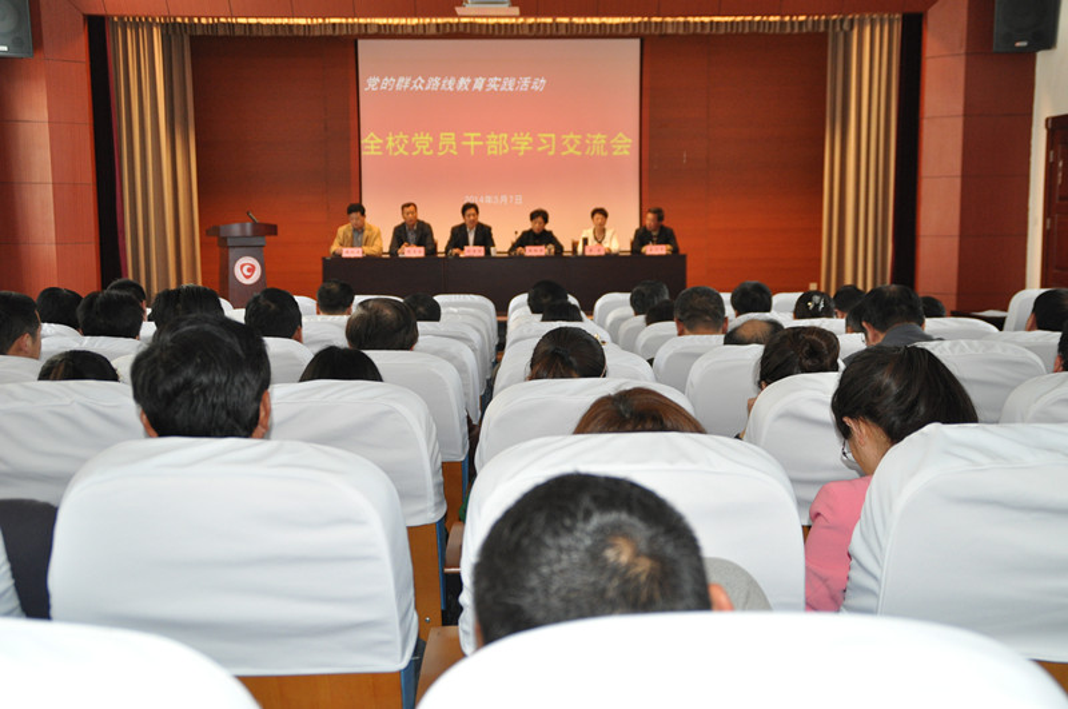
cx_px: 534
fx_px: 1422
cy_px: 354
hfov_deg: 41.2
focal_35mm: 48
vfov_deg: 28.0
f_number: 4.2
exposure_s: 1/60
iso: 800
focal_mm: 32
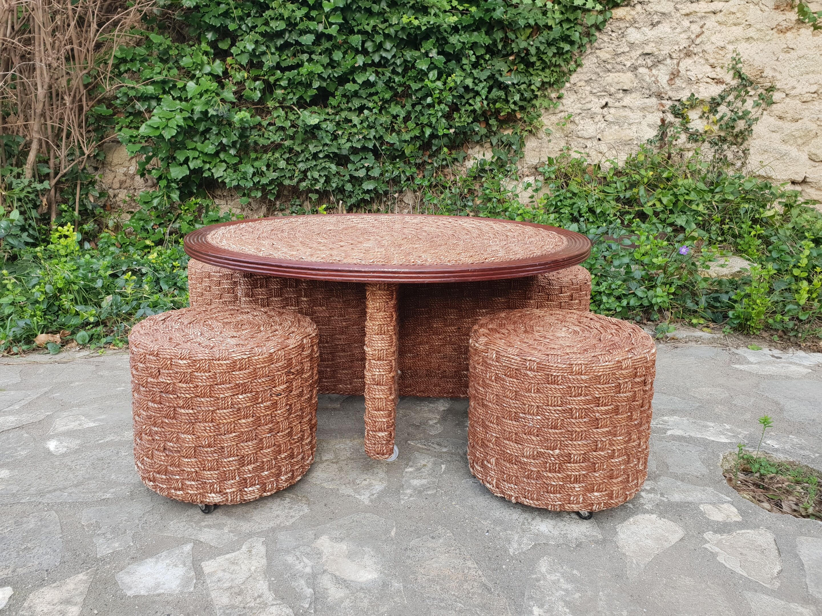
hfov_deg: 67.3
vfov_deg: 53.1
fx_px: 617
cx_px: 411
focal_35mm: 26
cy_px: 308
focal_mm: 4.3
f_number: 2.4
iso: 50
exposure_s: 1/100
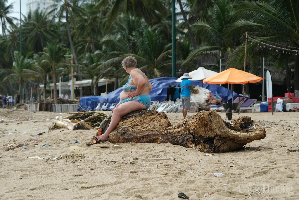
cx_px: 150
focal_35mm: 79
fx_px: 656
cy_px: 100
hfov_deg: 25.7
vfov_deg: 17.3
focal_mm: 52.4
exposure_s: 1/950
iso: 160
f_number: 4
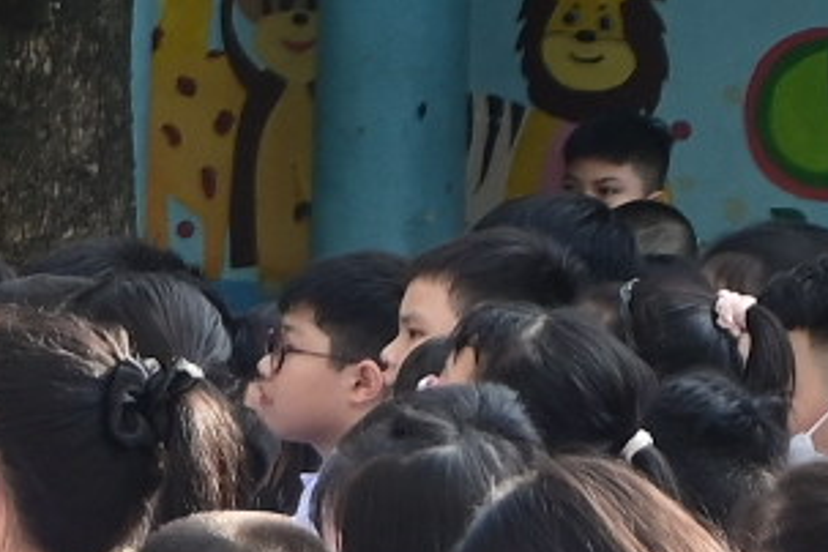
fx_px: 14811
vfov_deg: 2.1
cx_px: -1612
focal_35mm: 644
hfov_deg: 3.1
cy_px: -90
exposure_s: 1/200
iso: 250
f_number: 6.3
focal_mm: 66
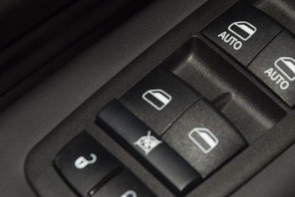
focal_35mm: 191
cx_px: 228
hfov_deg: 10.7
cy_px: 54
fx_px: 1566
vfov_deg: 7.2
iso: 100
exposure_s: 1/125
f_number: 8
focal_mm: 70
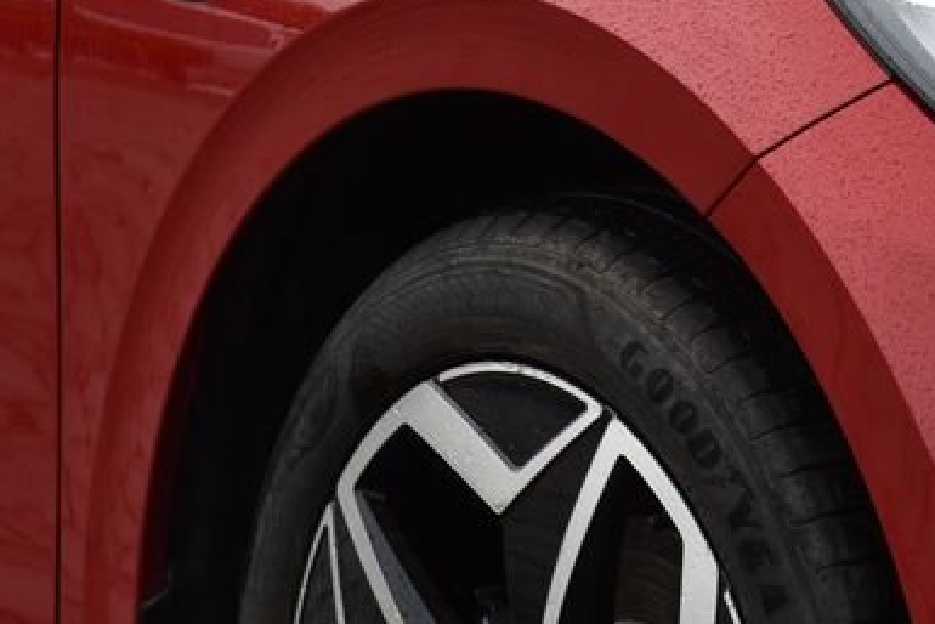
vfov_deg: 4.3
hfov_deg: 6.4
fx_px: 8288
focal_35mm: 319
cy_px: 75
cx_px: 906
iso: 500
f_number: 6.3
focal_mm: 120
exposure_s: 1/160
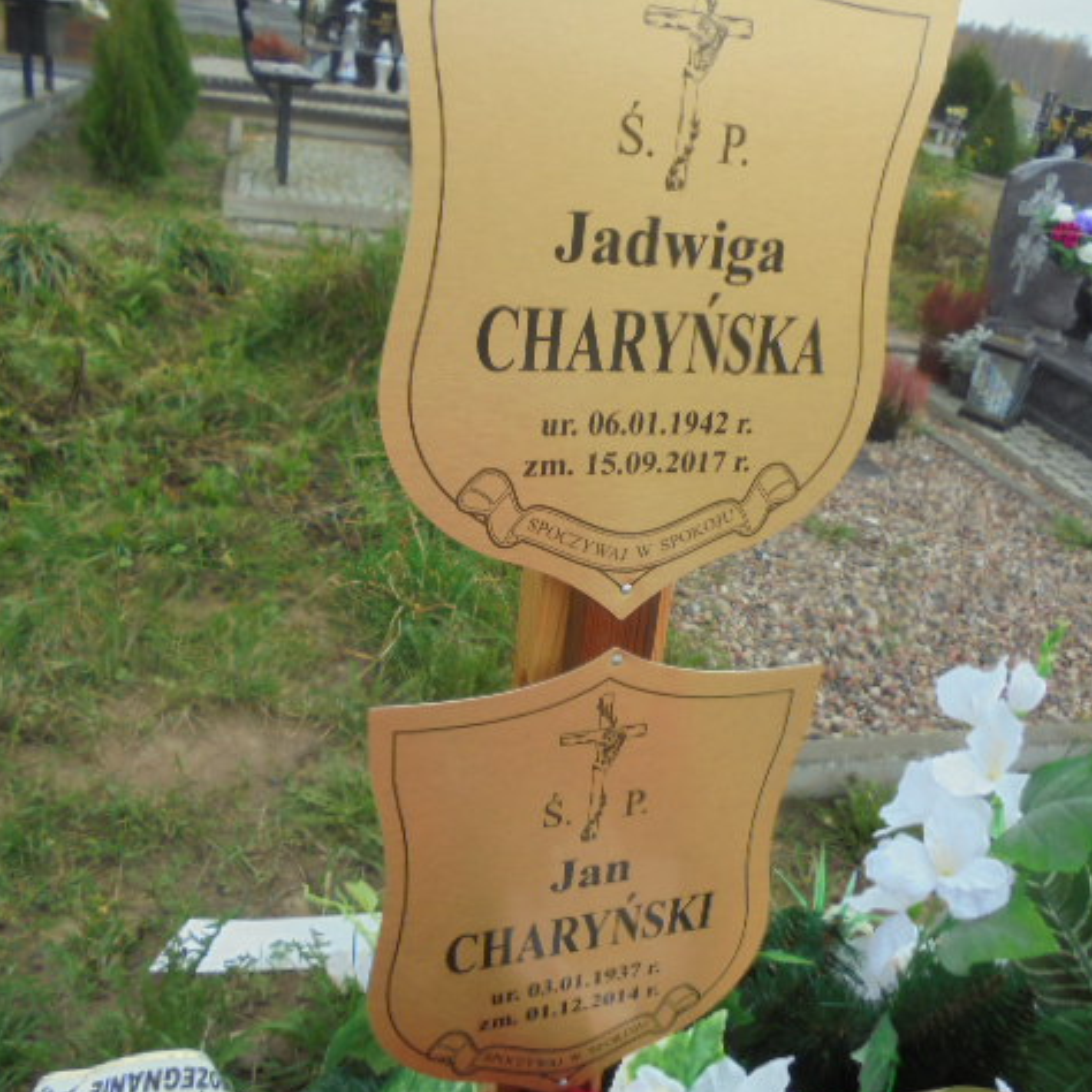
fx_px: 1106
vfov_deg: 52.5
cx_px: 567
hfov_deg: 52.5
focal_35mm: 31
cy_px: 551
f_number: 3.5
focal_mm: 4.6
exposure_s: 1/125
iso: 100
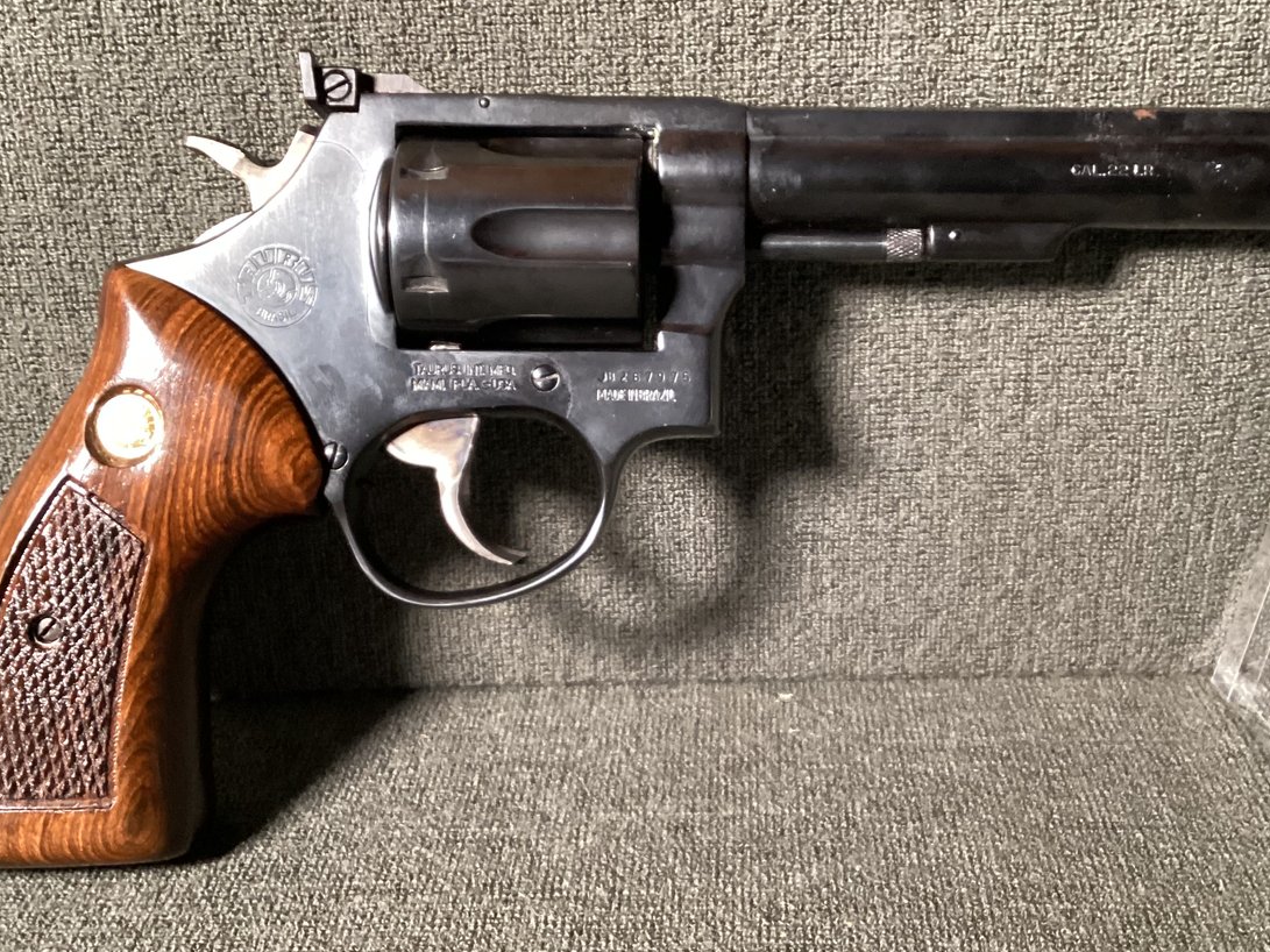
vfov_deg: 33.6
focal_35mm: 43
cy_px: 487
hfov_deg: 43.8
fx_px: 1577
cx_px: 704
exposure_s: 1/30
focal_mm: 3.3
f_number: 2.4
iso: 400
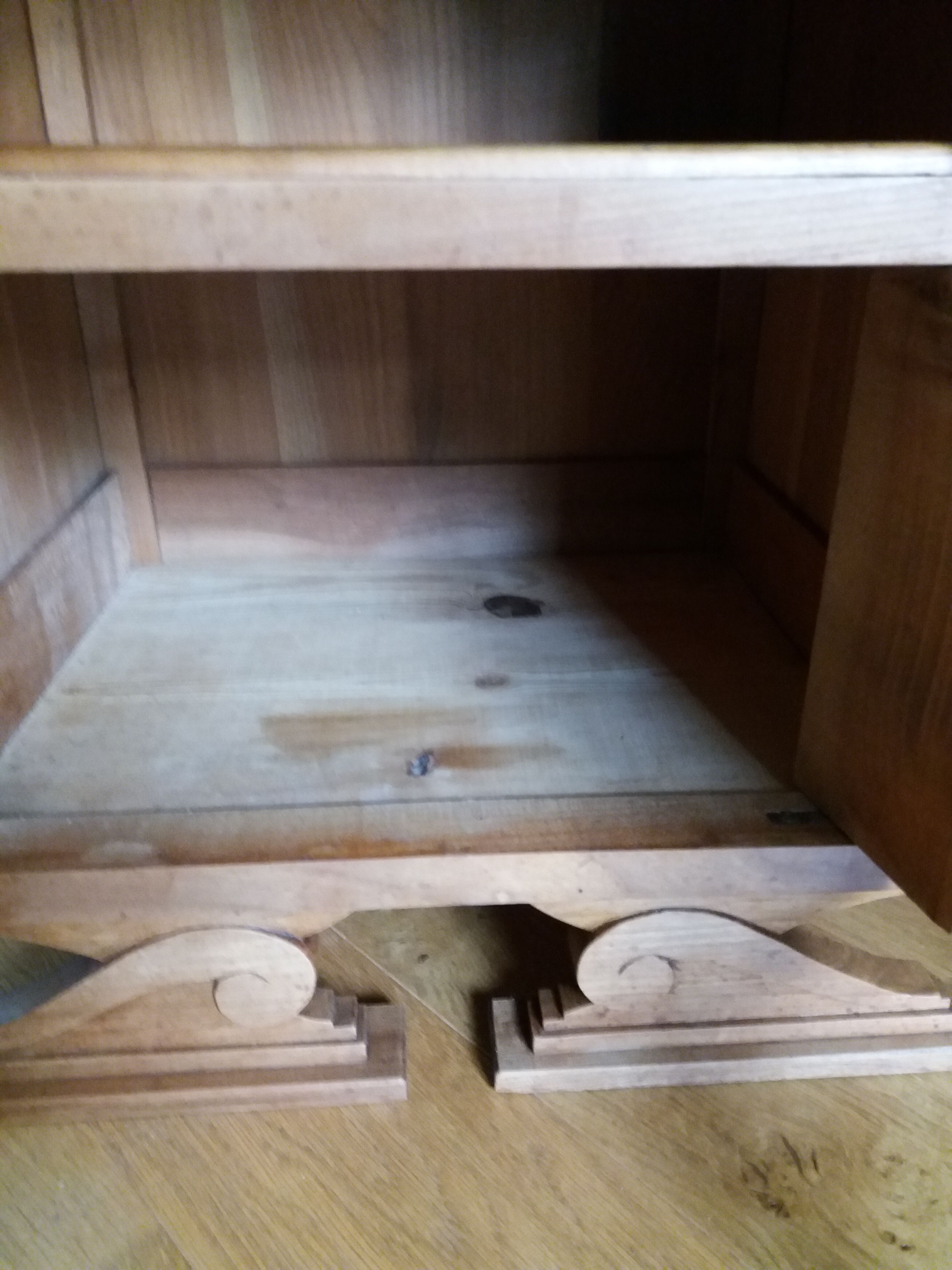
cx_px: 476
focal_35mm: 28
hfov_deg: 49.7
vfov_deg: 63.4
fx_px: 1027
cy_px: 635
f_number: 1.9
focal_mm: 3.7
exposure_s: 1/17
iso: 400
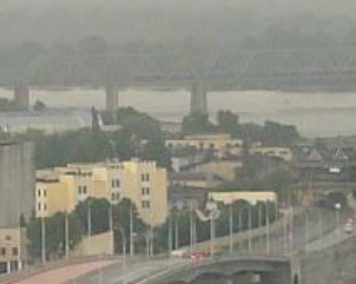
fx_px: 5874
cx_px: -306
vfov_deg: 2.8
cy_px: 115
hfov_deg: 3.4
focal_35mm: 558
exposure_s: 1/60
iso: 100
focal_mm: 14.7
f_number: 2.8
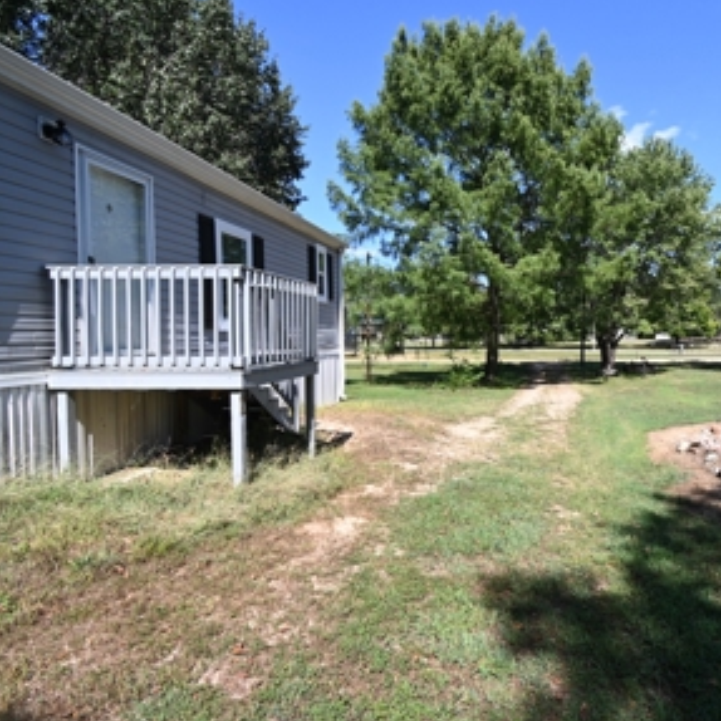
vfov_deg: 74.8
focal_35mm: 20
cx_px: 497
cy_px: 350
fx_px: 471
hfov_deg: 71.9
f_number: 6.3
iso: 100
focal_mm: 10
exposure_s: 1/320
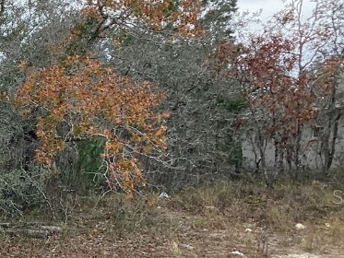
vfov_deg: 17.3
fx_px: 845
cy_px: 196
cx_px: -53
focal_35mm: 85
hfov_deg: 21.6
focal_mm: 3.3
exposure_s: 1/191
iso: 25
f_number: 2.4
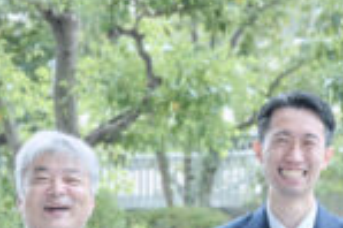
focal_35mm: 292
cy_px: 312
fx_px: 2779
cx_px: 302
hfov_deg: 7.0
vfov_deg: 4.7
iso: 400
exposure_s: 1/160
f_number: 5
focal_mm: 68
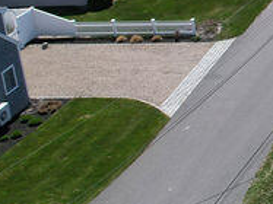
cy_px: -81
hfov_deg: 12.9
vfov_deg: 12.3
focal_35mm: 116
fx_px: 914
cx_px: 657
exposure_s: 1/3000
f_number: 2.8
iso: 140
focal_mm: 8.38
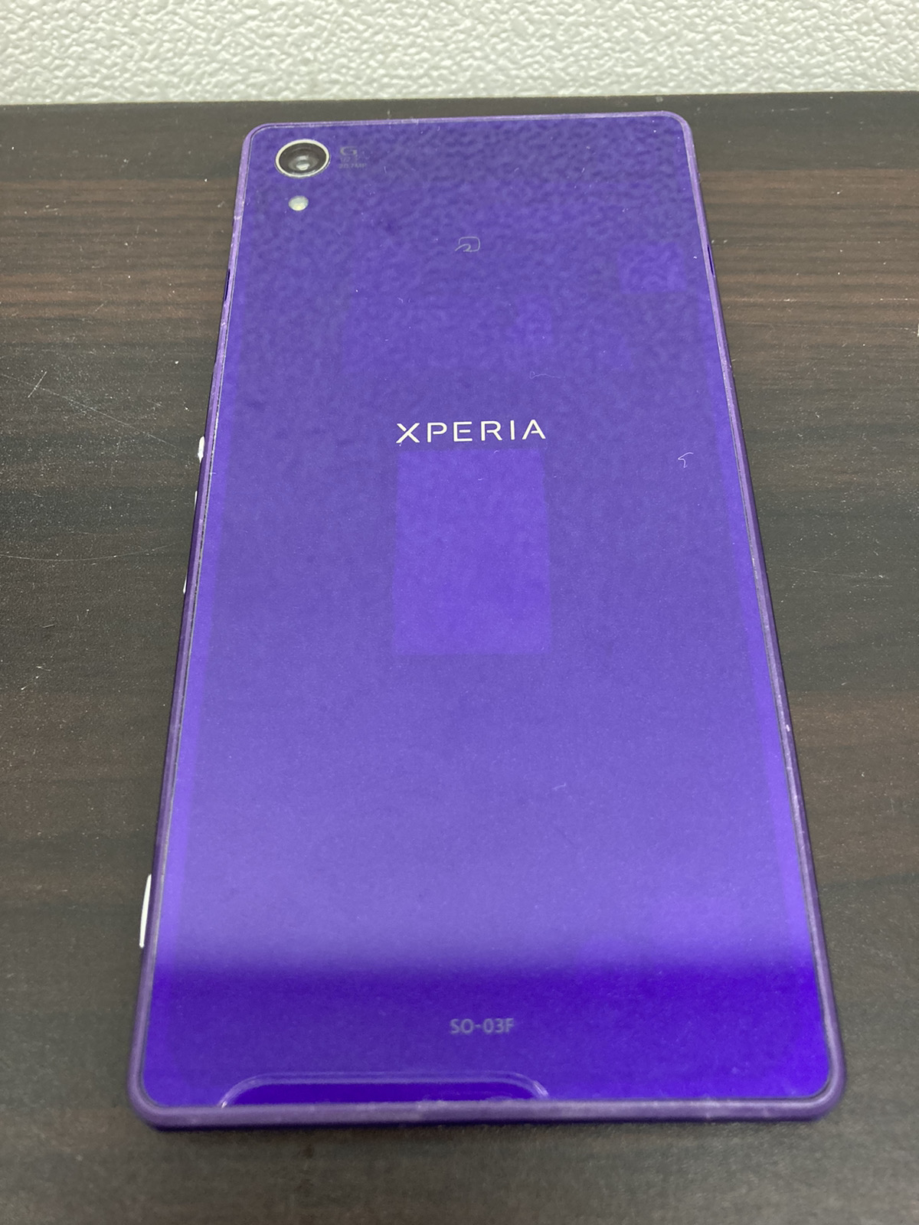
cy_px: 612
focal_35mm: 28
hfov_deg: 49.7
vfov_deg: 63.4
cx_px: 460
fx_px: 991
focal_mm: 3.99
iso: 200
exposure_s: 1/50
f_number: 1.8
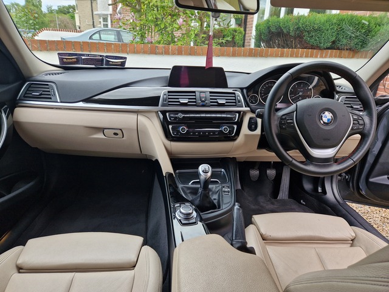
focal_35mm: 23
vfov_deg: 58.9
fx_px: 258
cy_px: 146
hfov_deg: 73.9
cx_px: 194
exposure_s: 1/180
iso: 50
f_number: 1.8
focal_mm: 5.4
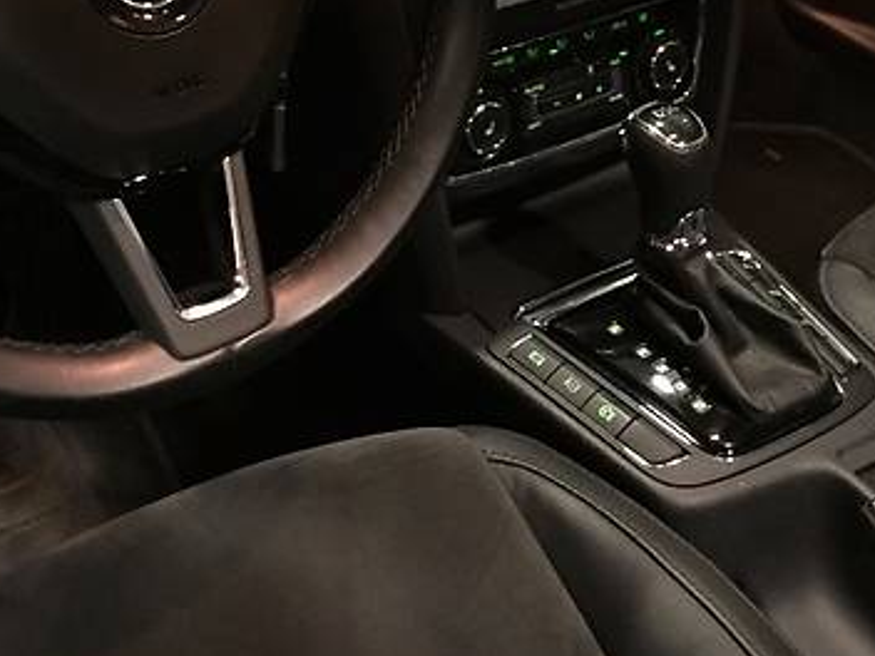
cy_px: 42
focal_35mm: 66
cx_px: 398
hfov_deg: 29.4
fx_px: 1668
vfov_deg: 21.7
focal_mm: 4.2
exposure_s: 1/17
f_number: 2.2
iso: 500
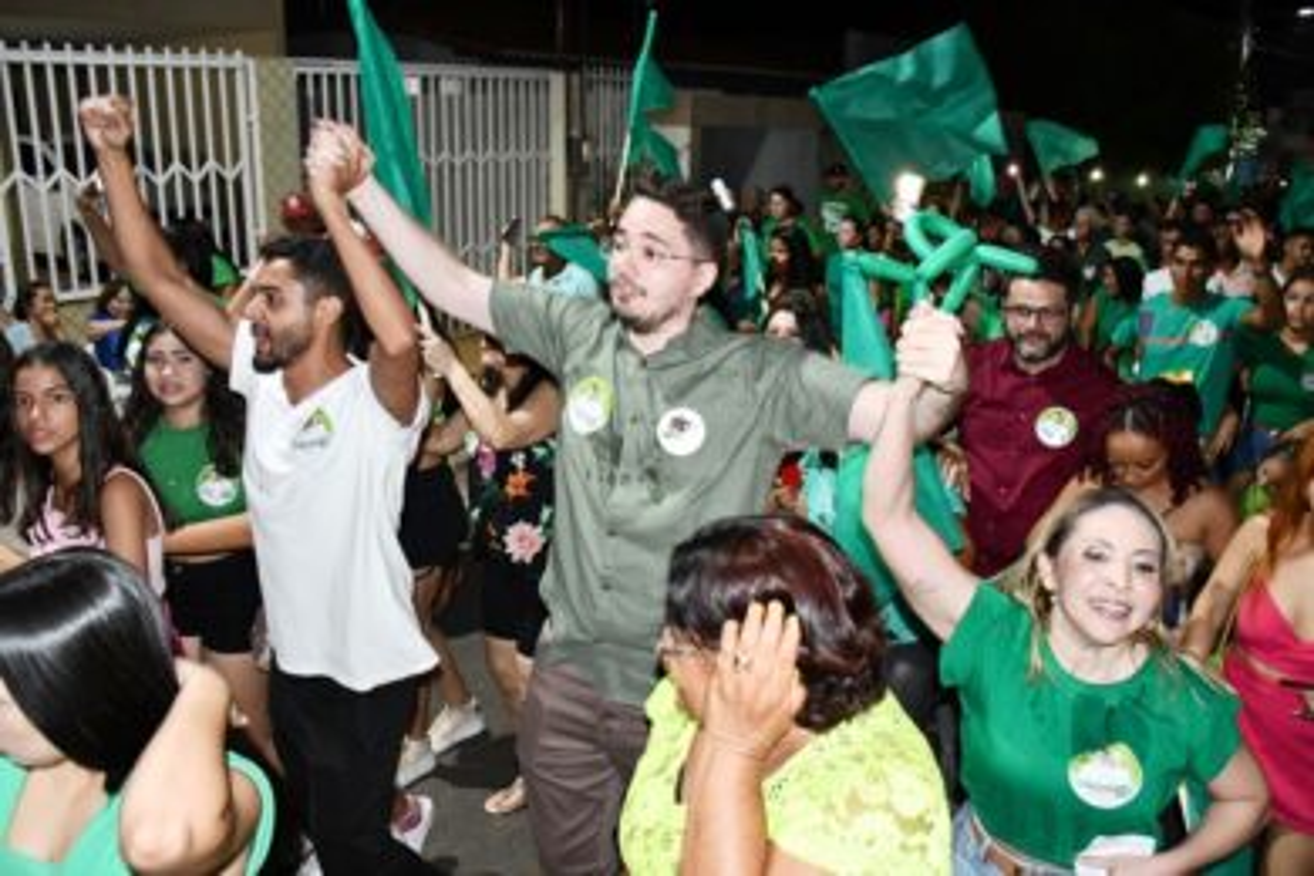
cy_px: 438
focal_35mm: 27
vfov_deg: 47.9
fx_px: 985
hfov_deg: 67.4
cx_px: 657
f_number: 3.5
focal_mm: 18
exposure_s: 1/60
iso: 3200
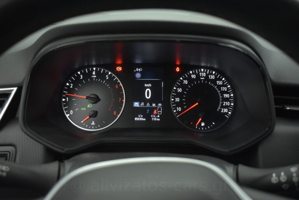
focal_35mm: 34
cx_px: 150
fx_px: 287
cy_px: 100
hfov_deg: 55.1
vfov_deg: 38.4
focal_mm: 23
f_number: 3.8
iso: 1600
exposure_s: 1/60
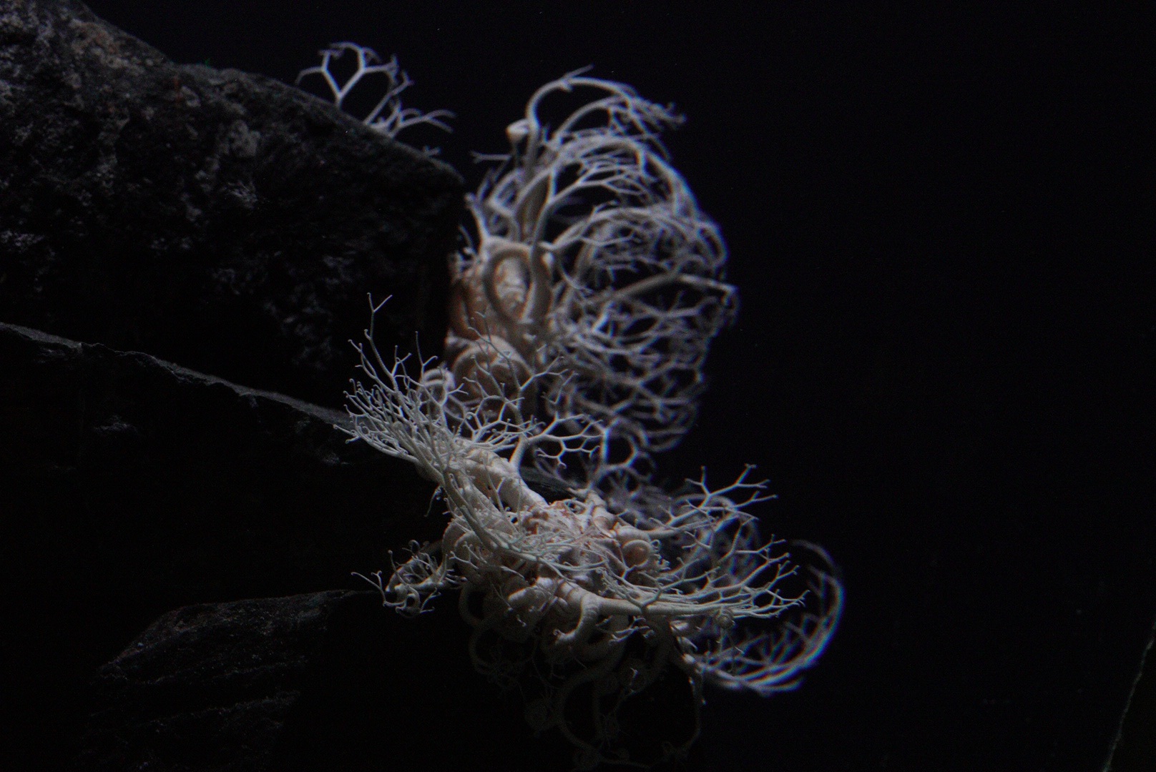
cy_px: 386
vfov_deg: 10.2
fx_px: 4338
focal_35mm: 135
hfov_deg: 15.2
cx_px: 578
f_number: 5
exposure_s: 1/161
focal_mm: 90
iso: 8000
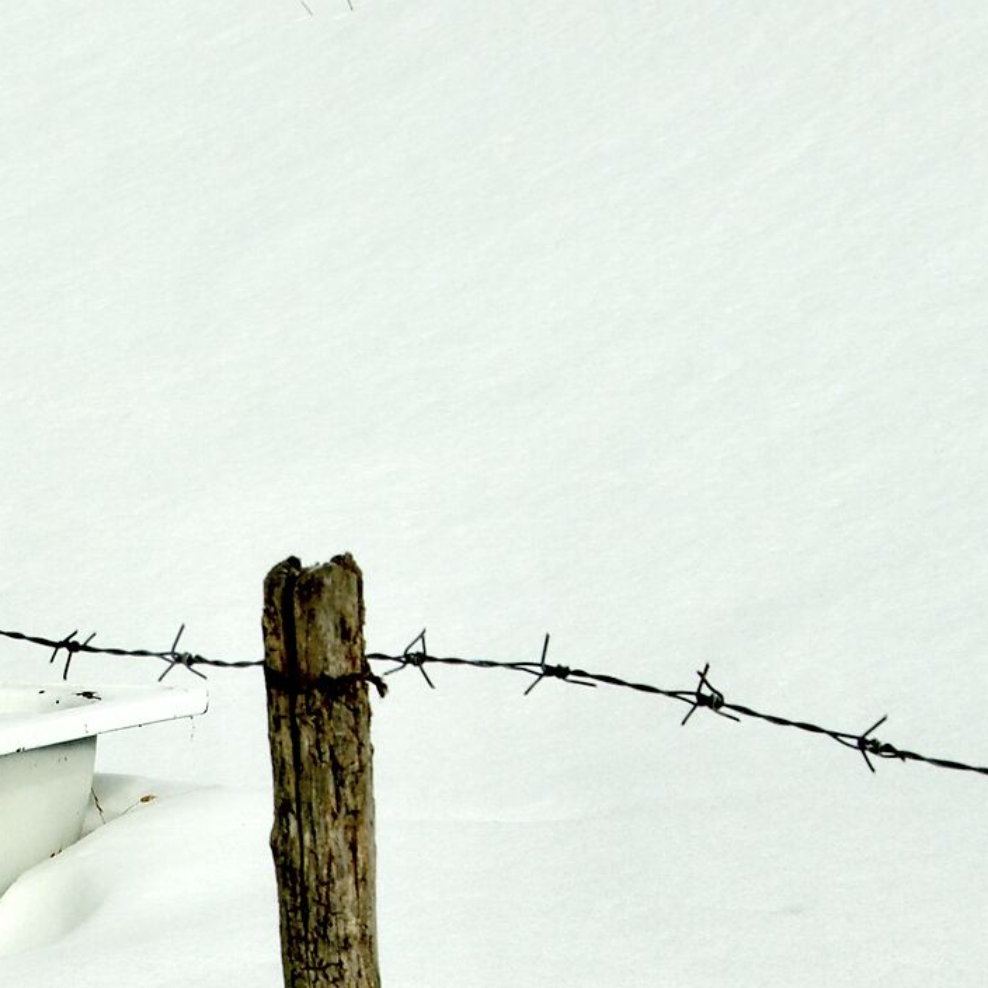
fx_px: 5328
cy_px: 1005
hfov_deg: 10.5
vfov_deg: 10.5
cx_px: -121
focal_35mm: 165
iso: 400
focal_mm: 38
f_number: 9
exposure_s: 1/2000
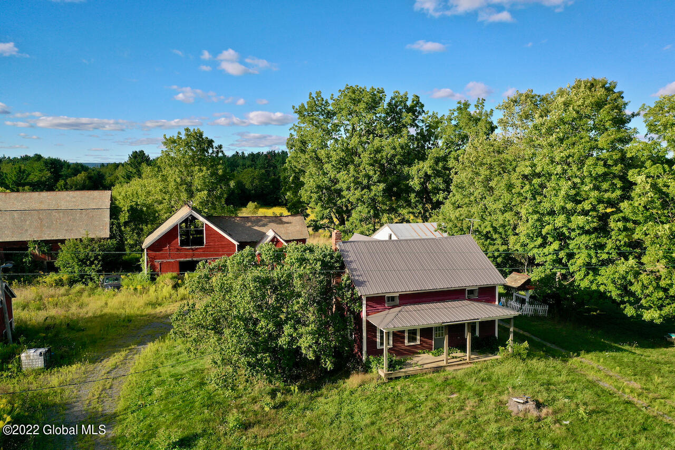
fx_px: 525
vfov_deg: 46.4
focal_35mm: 28
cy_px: 225
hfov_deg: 65.5
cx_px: 338
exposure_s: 1/60
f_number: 3.5
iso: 100
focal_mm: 10.26
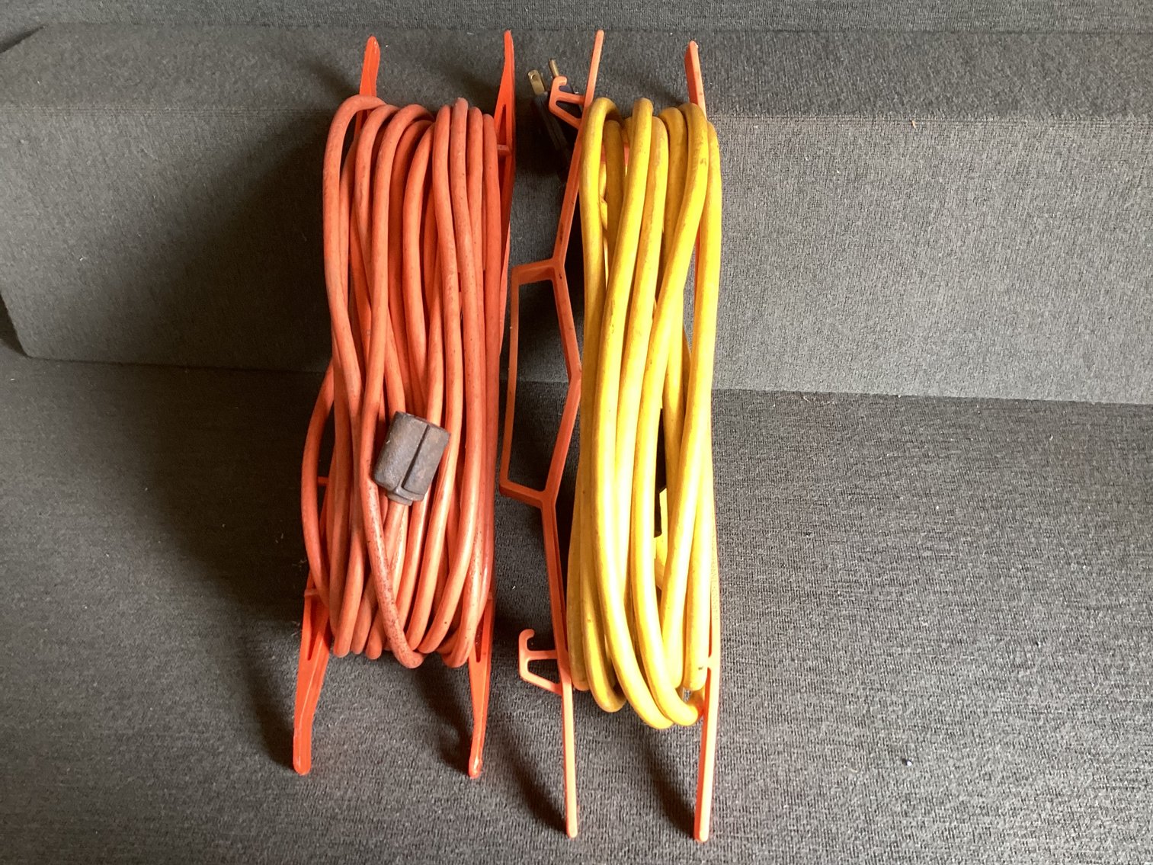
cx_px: 576
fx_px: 1033
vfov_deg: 45.4
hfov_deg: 58.3
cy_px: 432
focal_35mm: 31
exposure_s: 1/50
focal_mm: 3.3
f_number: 2.4
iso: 125
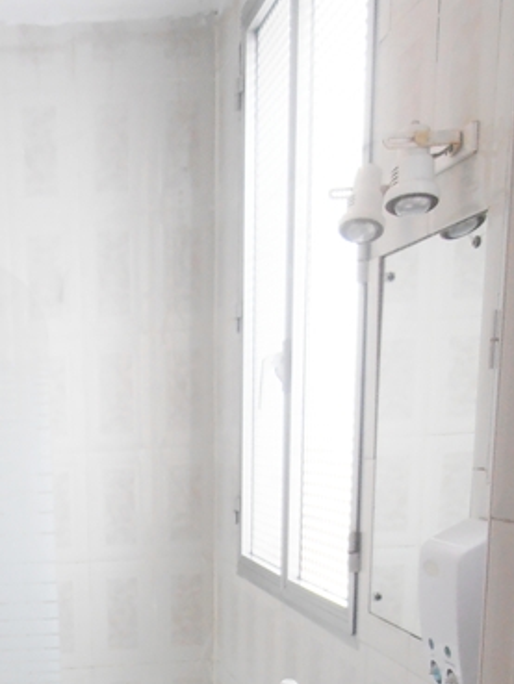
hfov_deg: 26.5
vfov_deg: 33.5
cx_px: 0
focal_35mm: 52
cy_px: 693
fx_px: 1029
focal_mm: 4.2
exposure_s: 1/30
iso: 100
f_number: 3
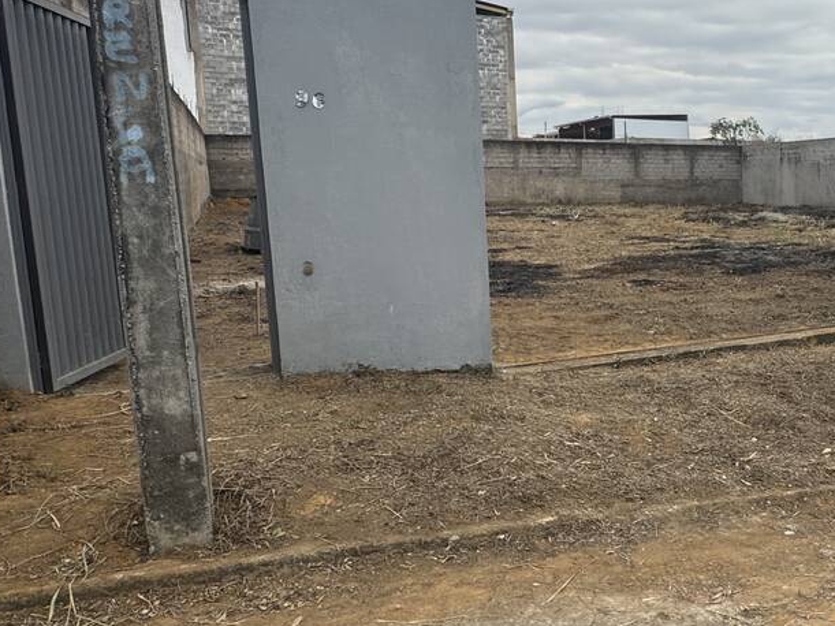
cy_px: 297
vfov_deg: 42.9
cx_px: 730
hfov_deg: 50.1
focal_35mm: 33
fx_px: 796
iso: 50
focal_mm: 2.22
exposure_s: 1/1160
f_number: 2.2
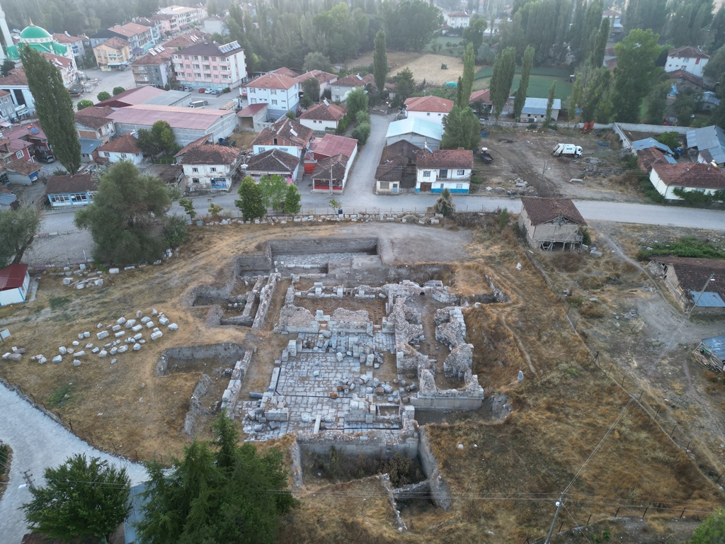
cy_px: 272
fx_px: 503
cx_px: 362
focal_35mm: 24
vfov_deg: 56.8
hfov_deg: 71.6
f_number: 1.7
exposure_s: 1/50
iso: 100
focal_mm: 6.72
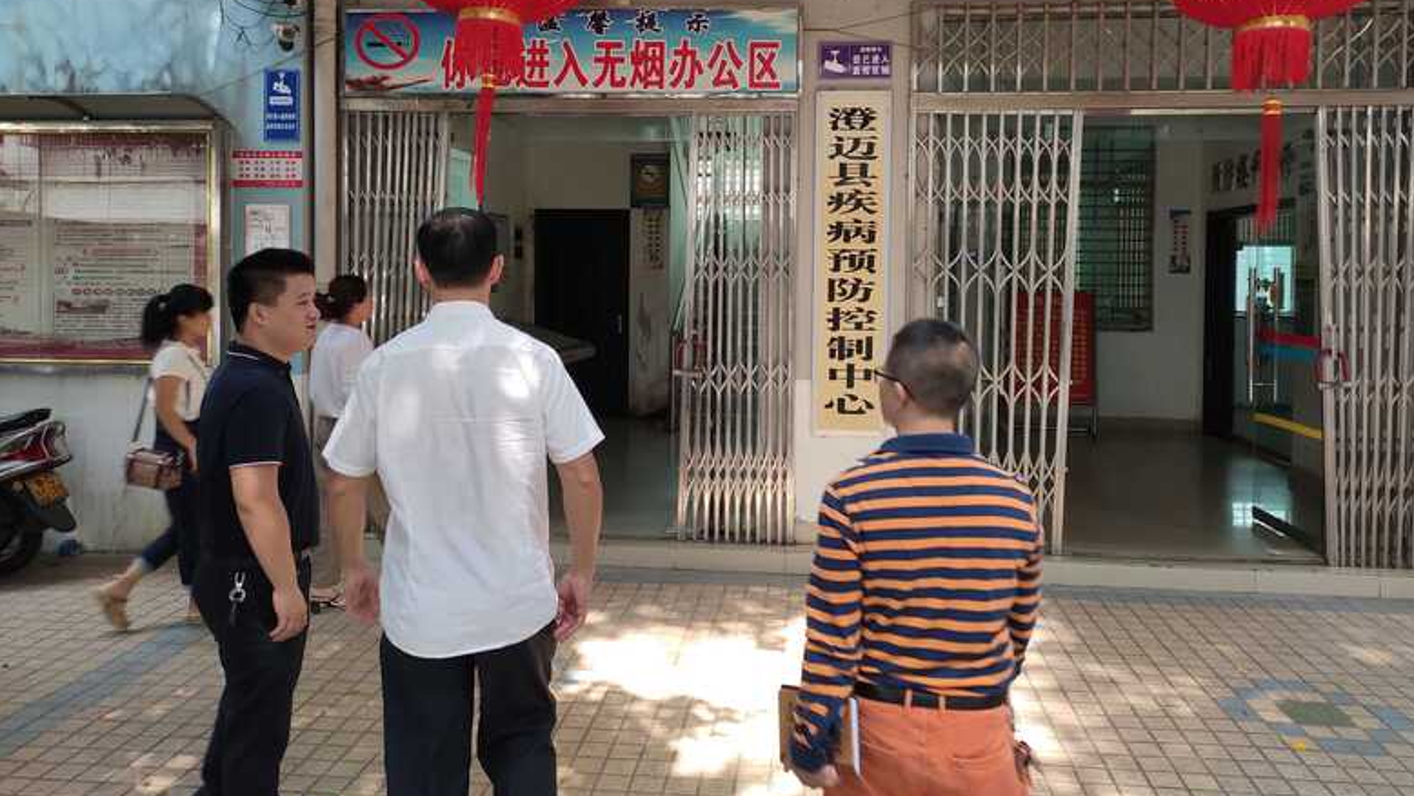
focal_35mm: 28
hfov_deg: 67.9
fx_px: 1050
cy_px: 285
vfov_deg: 41.1
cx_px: 723
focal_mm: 4.74
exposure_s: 1/60
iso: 113
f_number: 1.79
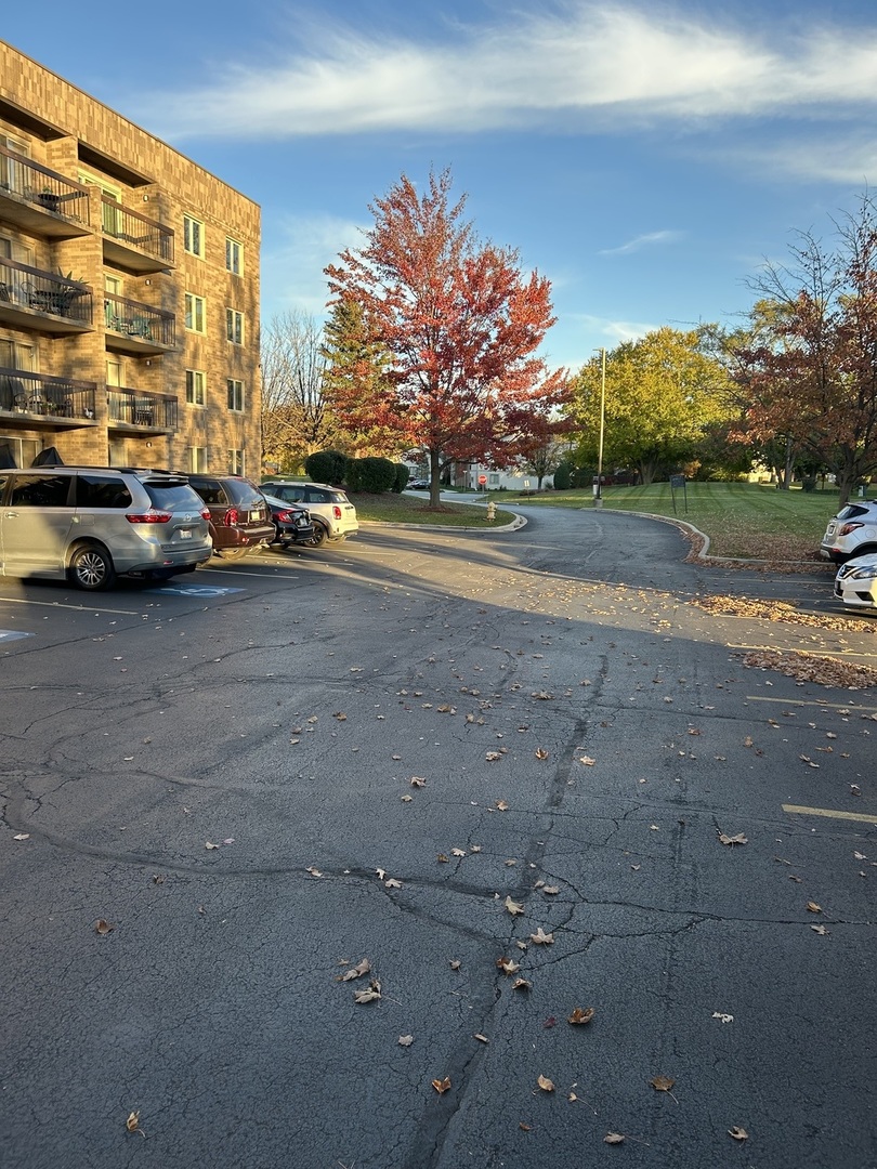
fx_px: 878
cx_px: 438
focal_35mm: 26
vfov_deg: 67.3
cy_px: 584
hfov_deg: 53.1
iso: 50
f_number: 1.5
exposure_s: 1/820
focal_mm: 5.7
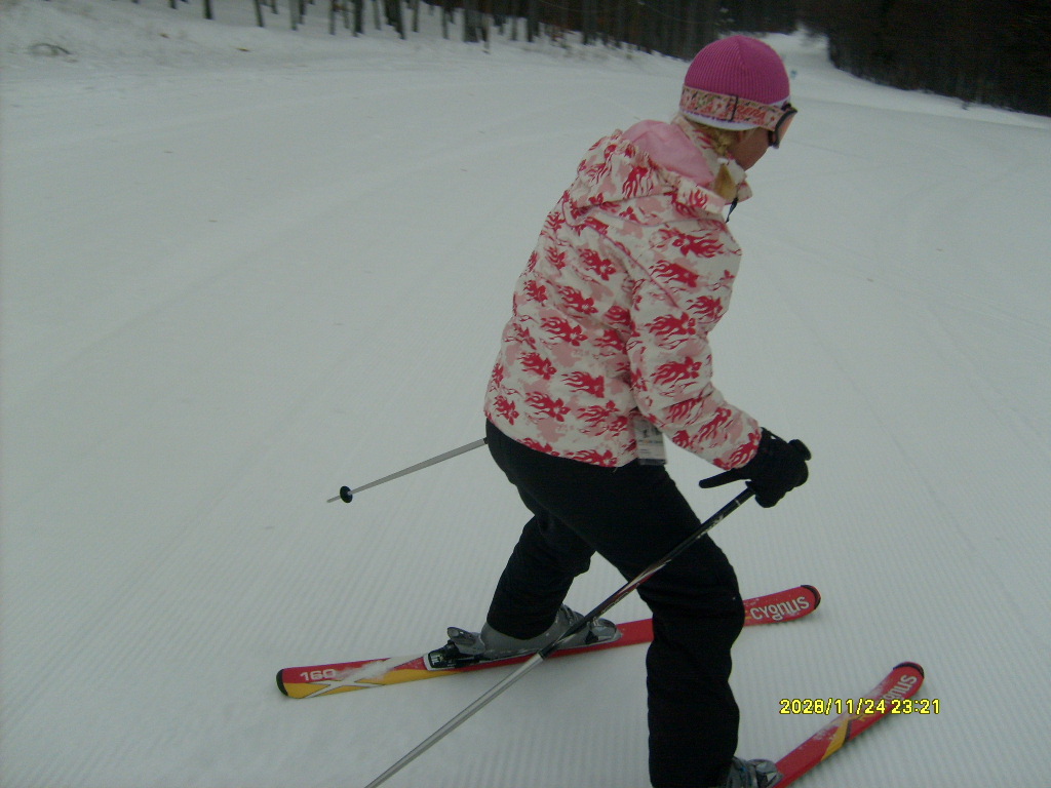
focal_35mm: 35
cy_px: 394
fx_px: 1063
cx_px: 526
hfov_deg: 52.6
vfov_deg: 40.7
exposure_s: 1/180
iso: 80
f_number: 7.1
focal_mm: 5.8
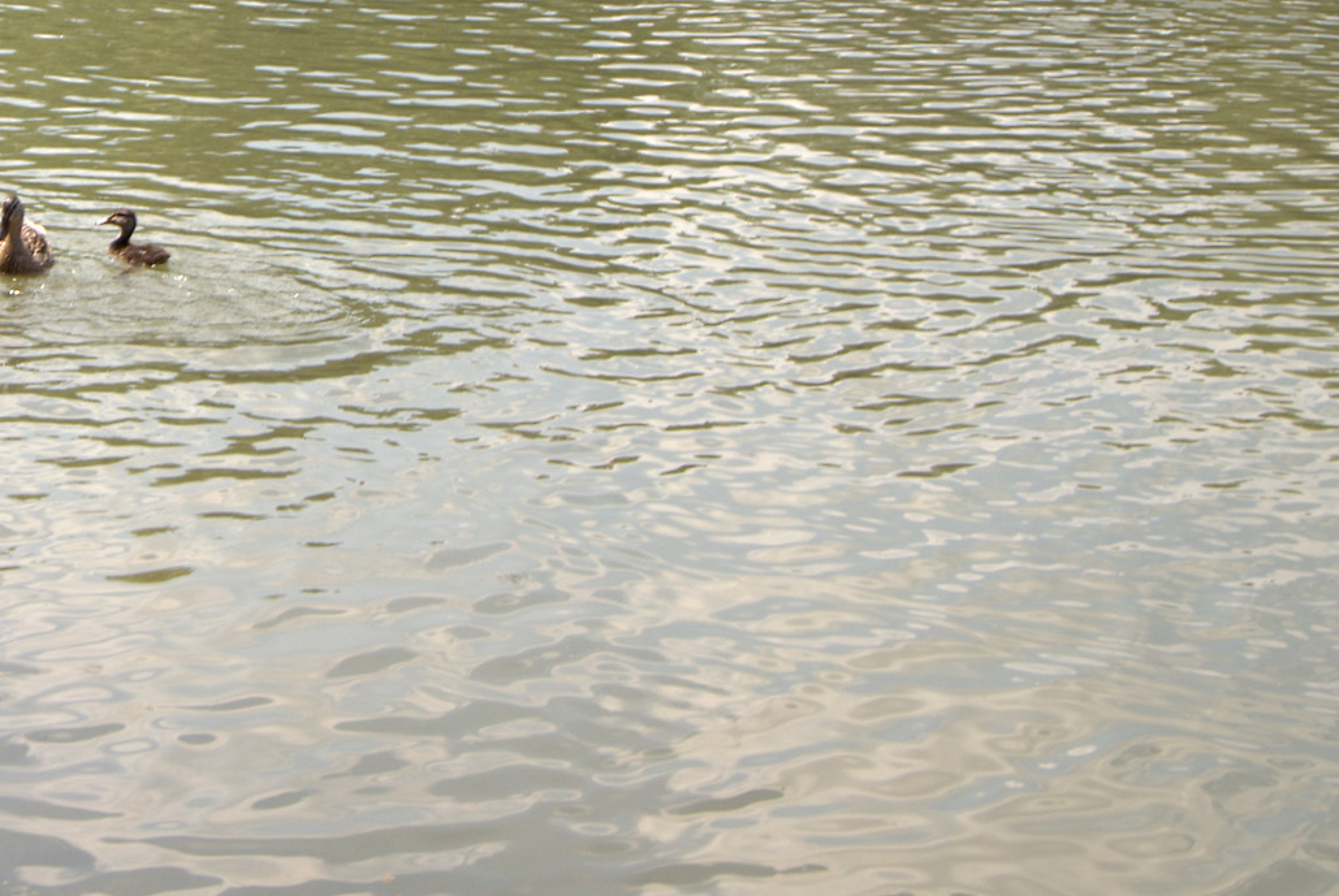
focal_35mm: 98
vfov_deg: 13.8
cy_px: -31
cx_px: 64
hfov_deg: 20.3
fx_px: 3650
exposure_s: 1/160
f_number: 6.3
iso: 100
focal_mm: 28
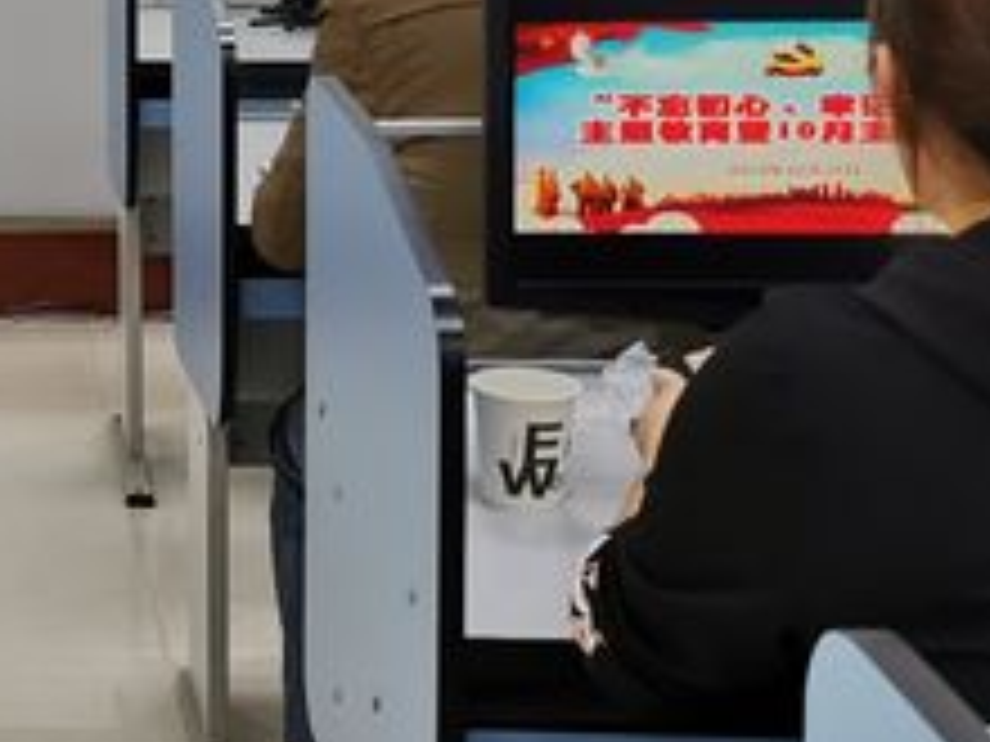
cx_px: -274
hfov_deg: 18.7
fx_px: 2803
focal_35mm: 98
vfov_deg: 14.9
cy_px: 31
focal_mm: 5.58
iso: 200
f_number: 1.8
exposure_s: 1/100
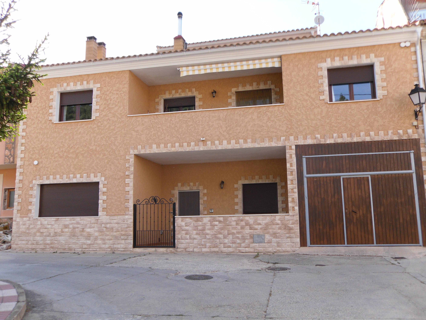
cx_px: 213
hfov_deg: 52.6
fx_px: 431
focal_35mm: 35
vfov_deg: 40.7
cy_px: 160
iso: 80
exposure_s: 1/197
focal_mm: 6.3
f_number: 3.5
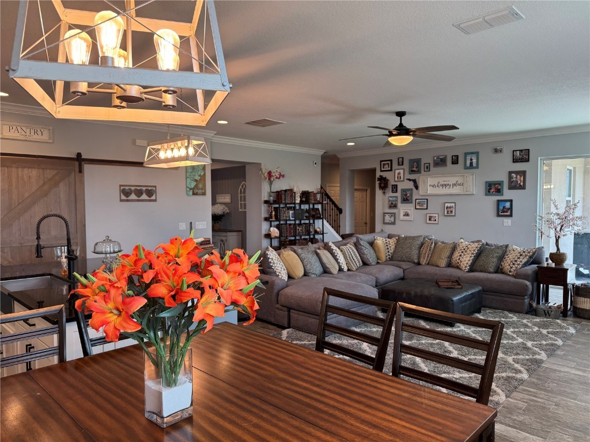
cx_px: 295
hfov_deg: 71.6
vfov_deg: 56.8
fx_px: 409
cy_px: 221
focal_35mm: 24
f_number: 1.78
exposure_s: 1/120
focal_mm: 6.76
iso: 80
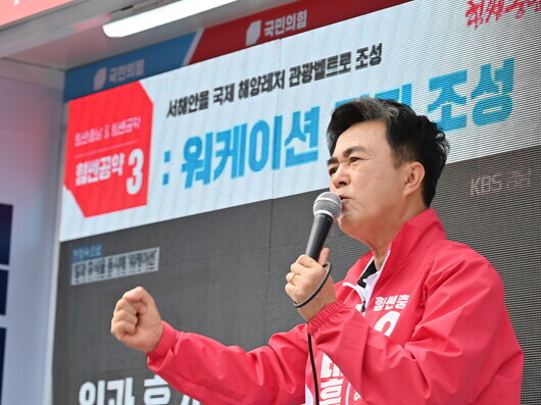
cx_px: 241
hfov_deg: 13.4
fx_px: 2296
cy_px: 202
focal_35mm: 147
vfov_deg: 10.1
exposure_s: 1/250
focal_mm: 135
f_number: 5.6
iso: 100
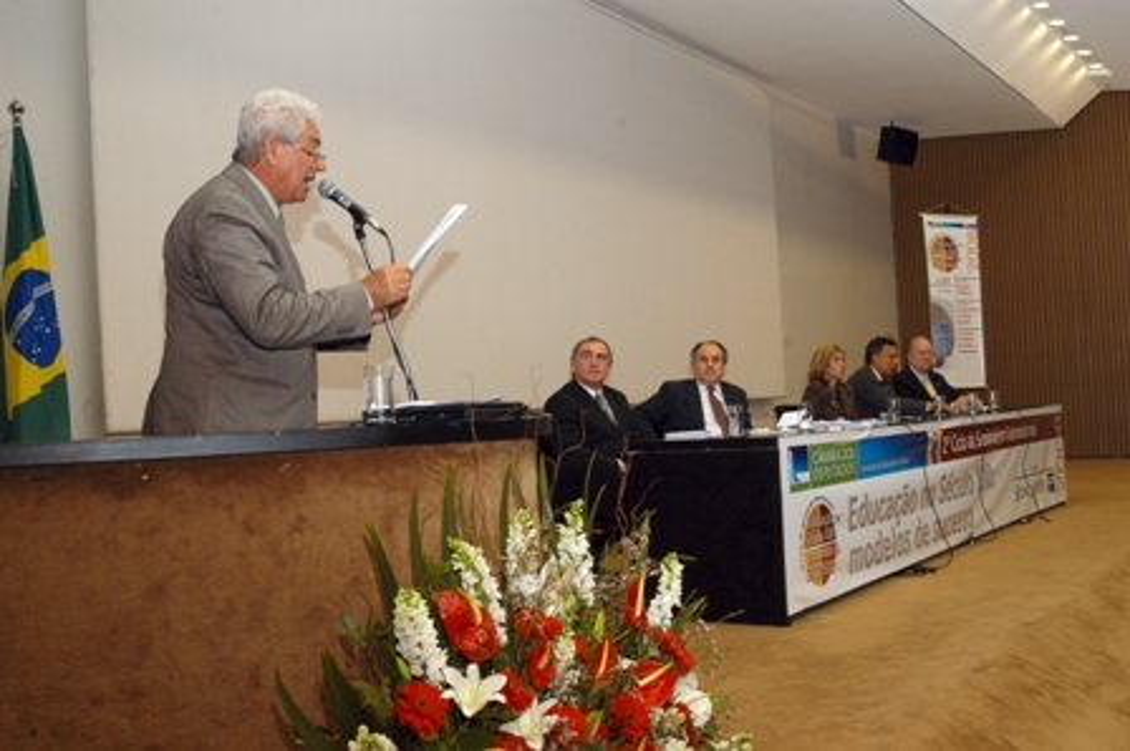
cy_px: 376
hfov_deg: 49.6
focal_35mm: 39
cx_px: 565
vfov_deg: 34.2
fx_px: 1223
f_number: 5.6
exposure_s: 1/60
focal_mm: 26
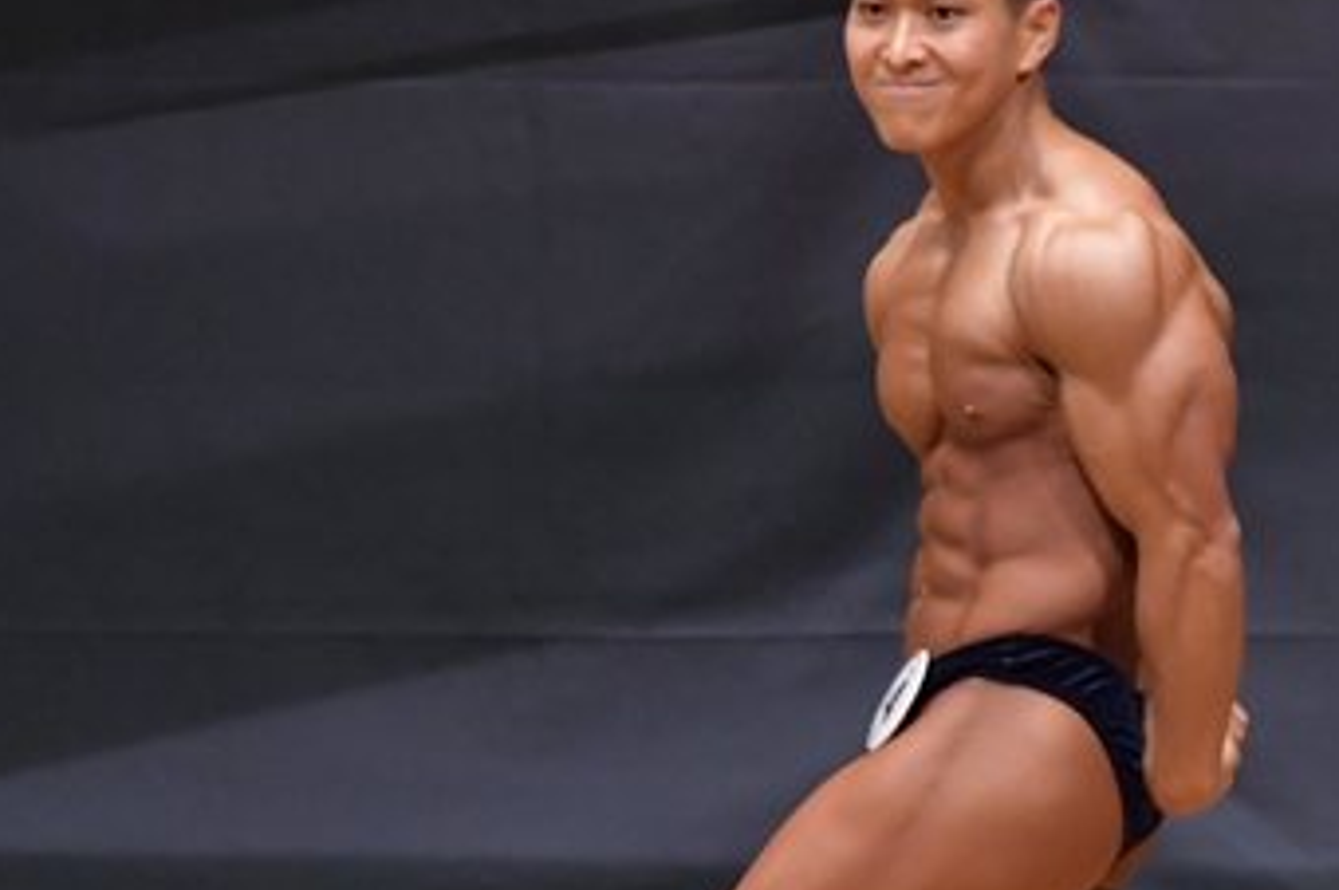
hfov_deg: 2.9
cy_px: 666
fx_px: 26679
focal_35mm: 718
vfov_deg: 1.9
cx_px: 935
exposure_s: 1/400
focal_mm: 210
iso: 6400
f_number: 5.6
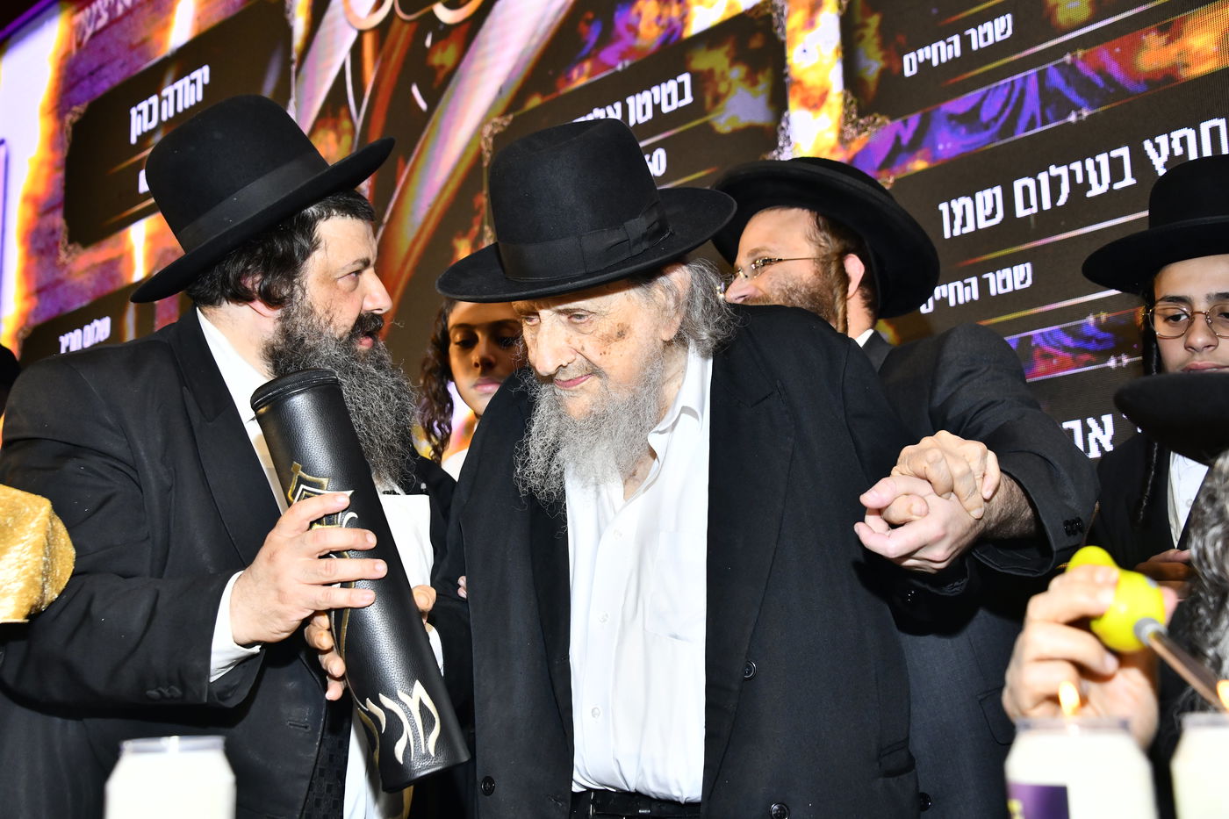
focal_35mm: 45
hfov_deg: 43.6
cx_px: 614
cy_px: 410
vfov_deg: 29.9
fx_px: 1536
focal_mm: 45
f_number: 5.6
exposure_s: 1/200
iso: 1250
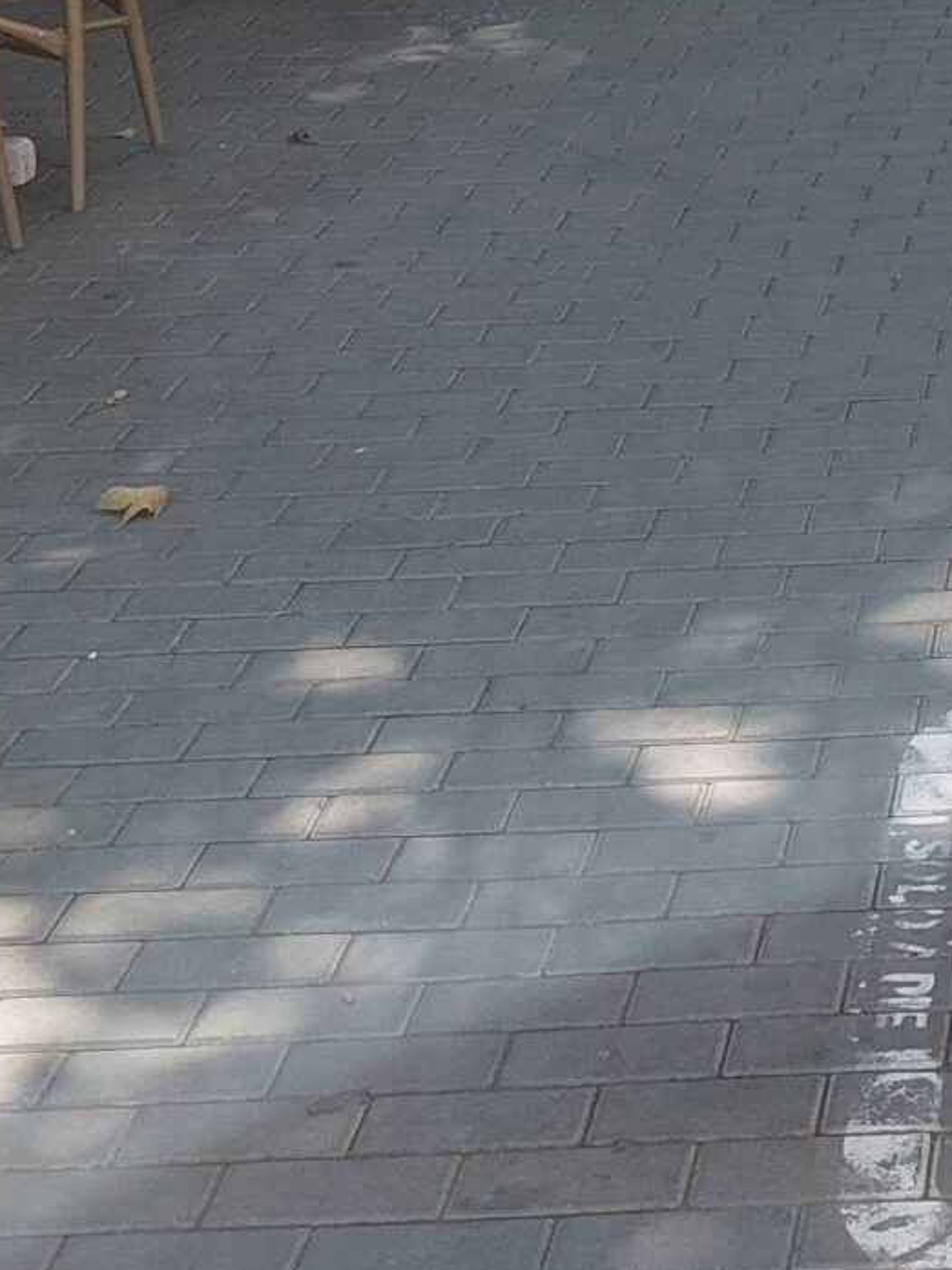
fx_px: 3374
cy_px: -750
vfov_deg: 18.4
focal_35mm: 92
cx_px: 1297
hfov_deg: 15.2
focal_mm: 5.23
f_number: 1.8
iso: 25
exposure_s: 1/283
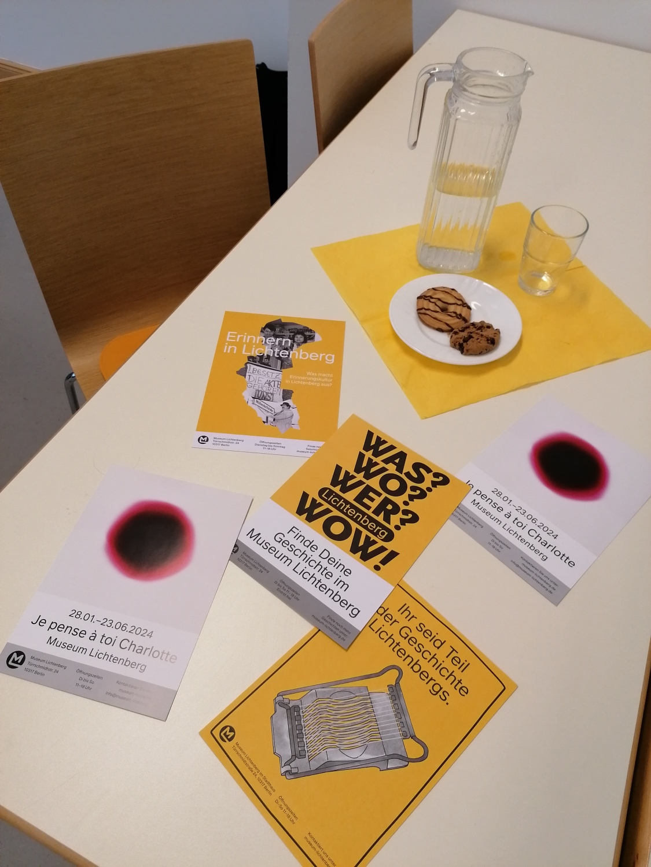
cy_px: 434
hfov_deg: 51.4
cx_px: 326
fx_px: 677
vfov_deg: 65.3
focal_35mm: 27
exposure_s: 1/120
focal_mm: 4.75
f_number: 1.8
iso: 160
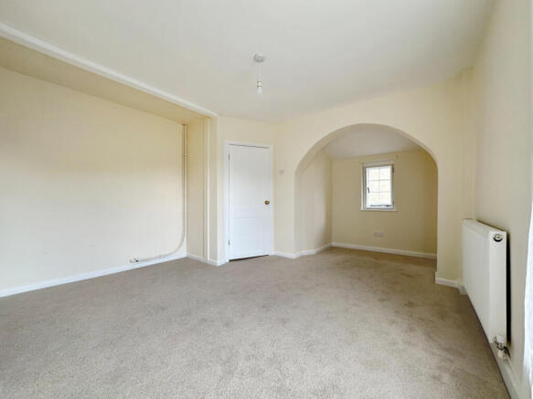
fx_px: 216
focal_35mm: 14
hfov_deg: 102.1
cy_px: 200
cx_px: 266
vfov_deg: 85.7
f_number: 2.2
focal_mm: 2.22
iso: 125
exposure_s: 1/100
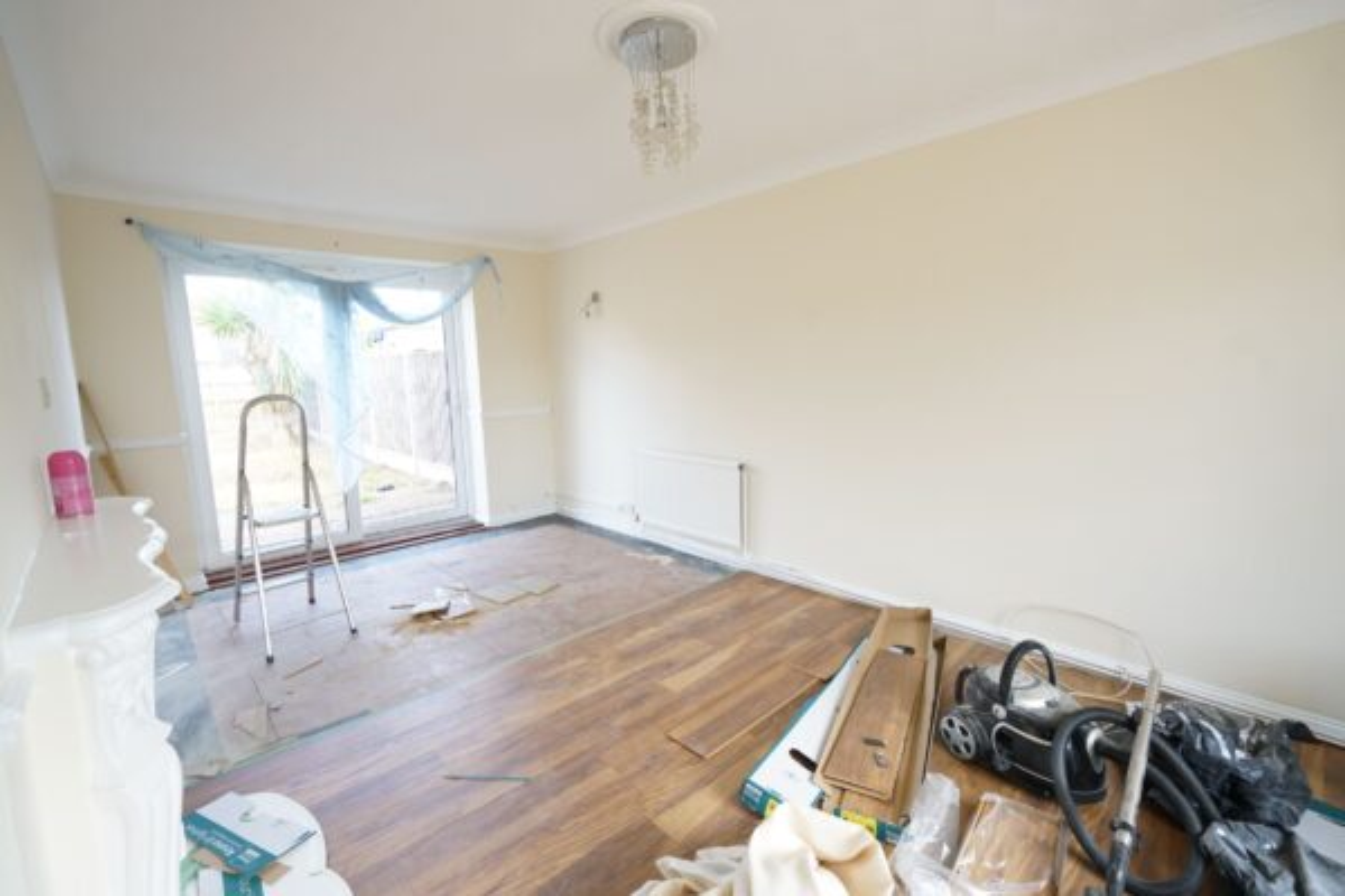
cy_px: 448
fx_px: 598
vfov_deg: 73.7
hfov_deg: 96.7
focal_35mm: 16
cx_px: 672
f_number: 4.5
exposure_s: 1/60
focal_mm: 16
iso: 400
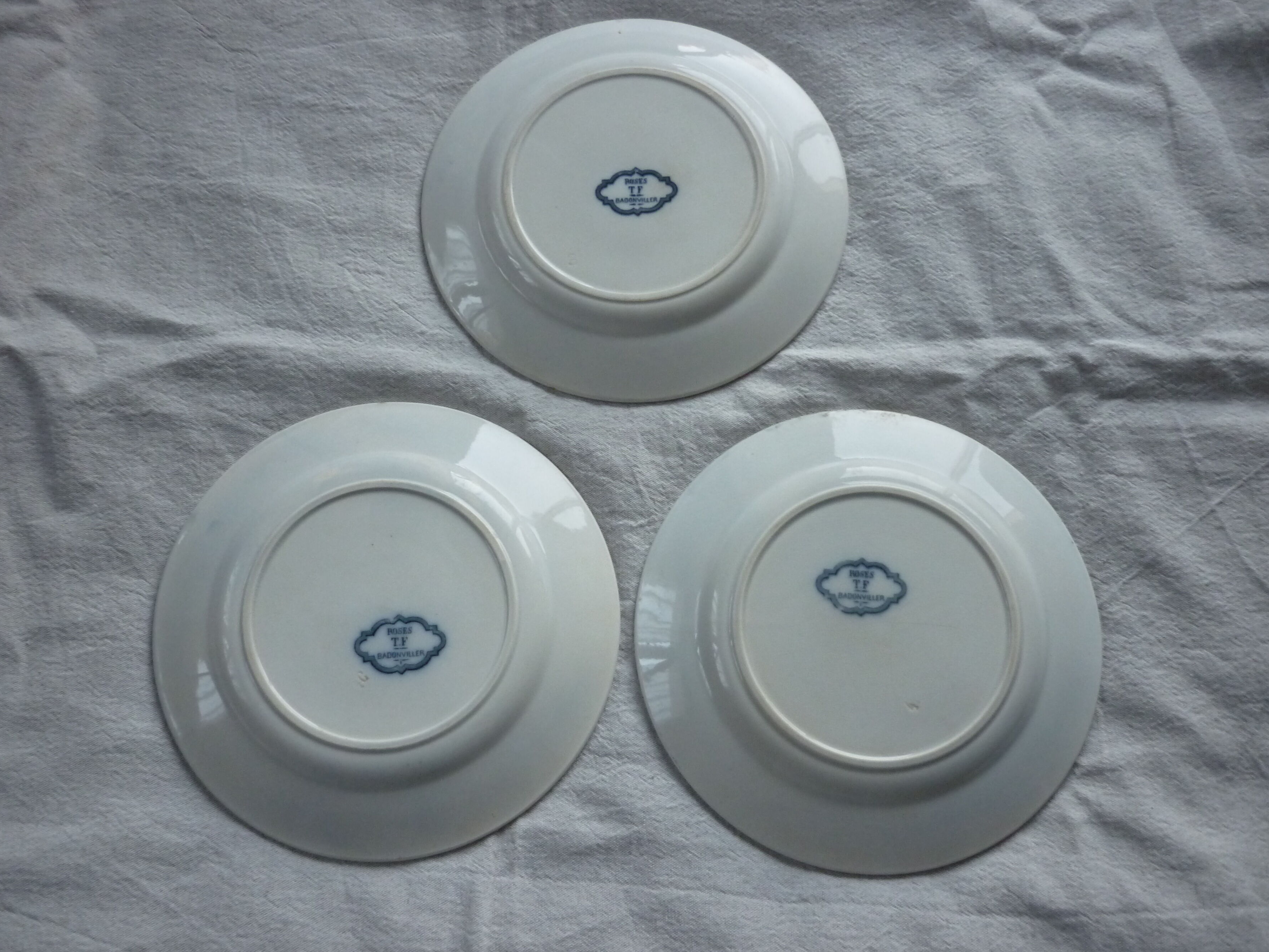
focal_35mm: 34
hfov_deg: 54.0
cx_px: 639
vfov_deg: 41.8
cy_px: 464
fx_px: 1246
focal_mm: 5.5
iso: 200
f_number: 2.8
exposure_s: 1/30
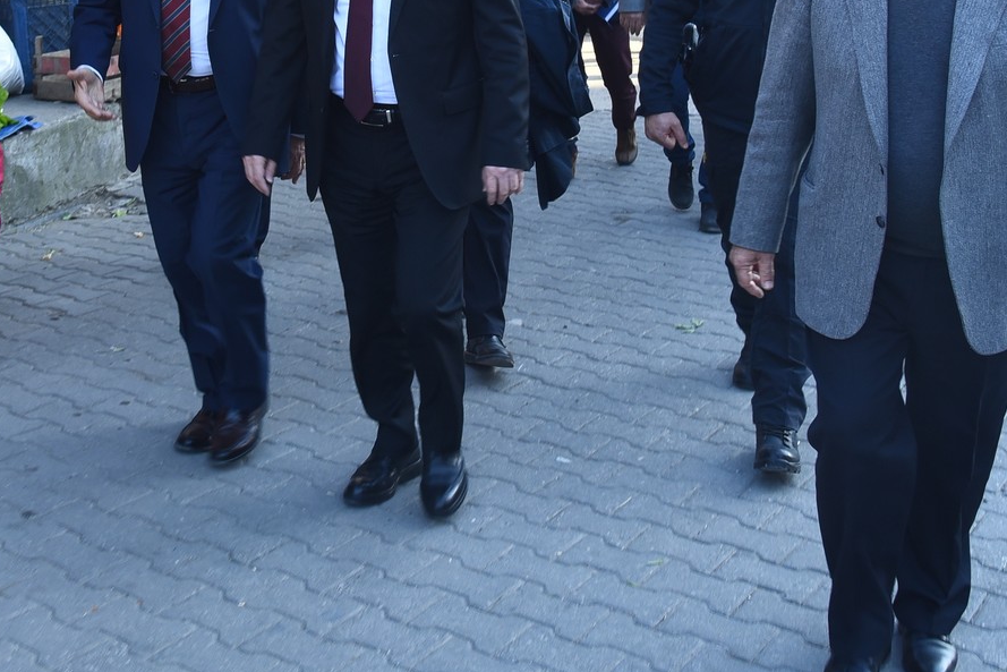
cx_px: 291
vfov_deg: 23.7
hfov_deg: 36.3
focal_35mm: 54
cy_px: -35
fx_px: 1511
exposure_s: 1/80
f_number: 8
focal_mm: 24
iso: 450
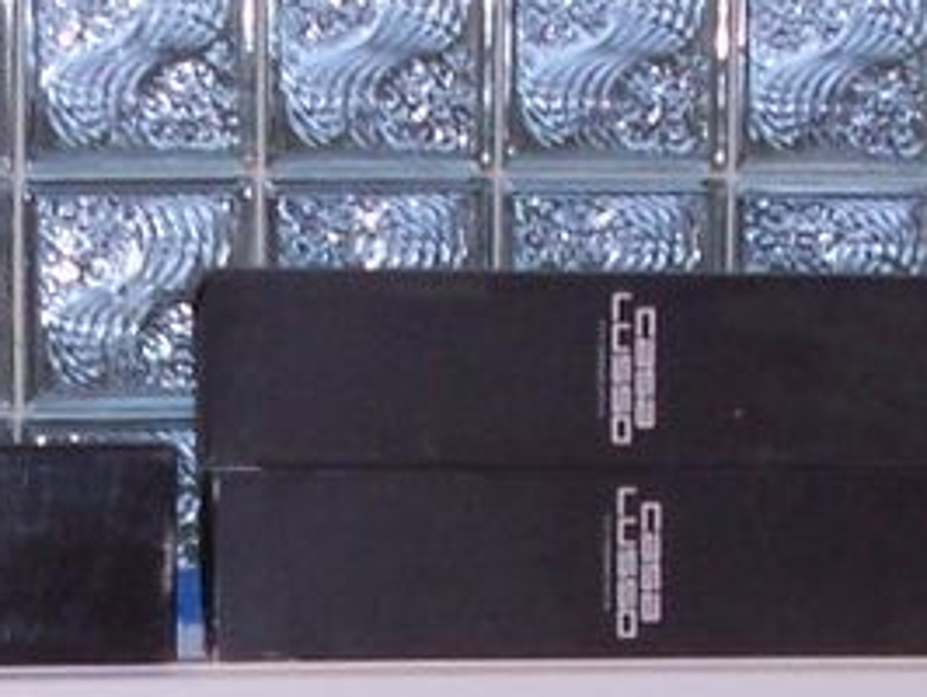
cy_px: 871
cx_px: 293
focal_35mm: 154
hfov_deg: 12.8
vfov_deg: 9.5
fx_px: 4128
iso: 140
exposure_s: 1/60
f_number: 2.8
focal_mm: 6
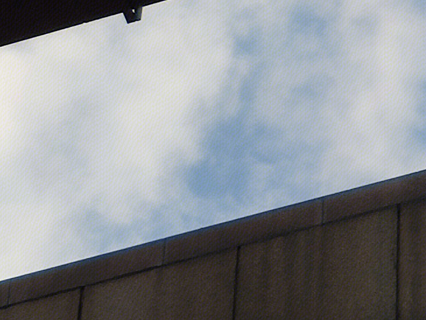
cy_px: -4
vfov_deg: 4.6
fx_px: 3974
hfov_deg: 6.1
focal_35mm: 323
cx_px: -164
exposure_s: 1/1164
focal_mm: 6.22
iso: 100
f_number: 2.2
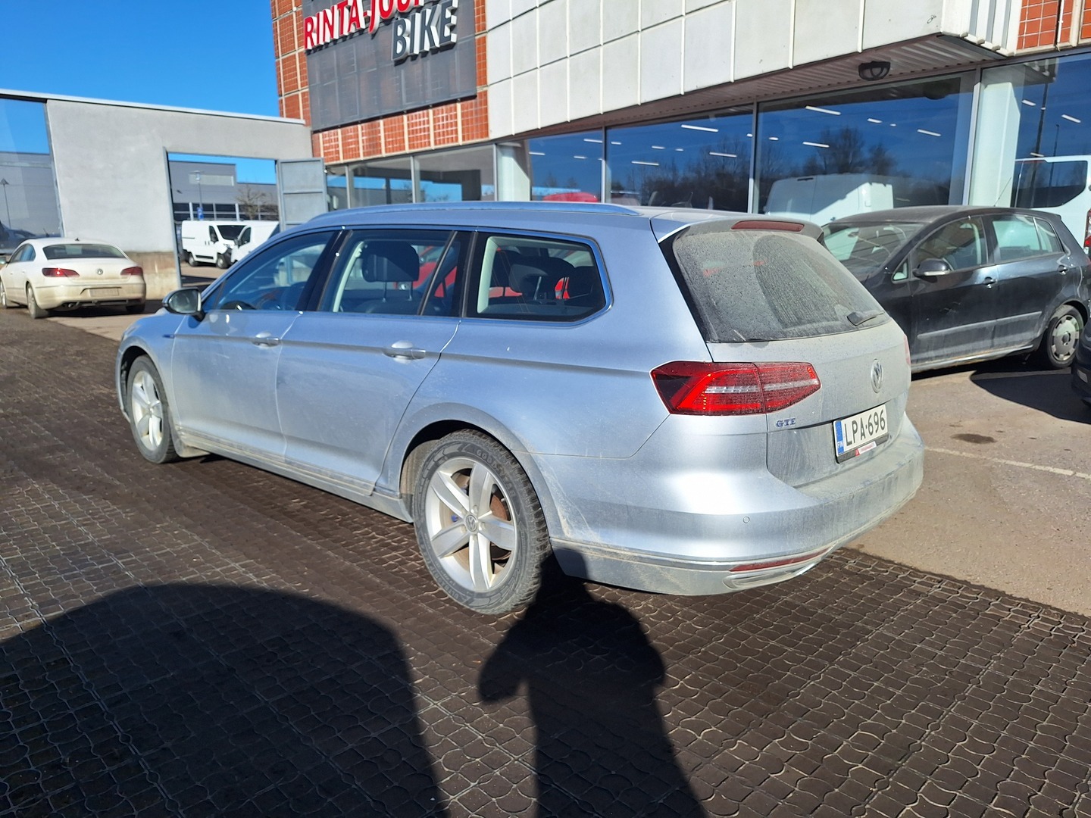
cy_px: 409
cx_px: 546
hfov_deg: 73.9
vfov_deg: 58.9
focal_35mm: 23
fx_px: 725
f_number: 1.8
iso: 40
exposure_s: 1/3731
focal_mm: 5.54
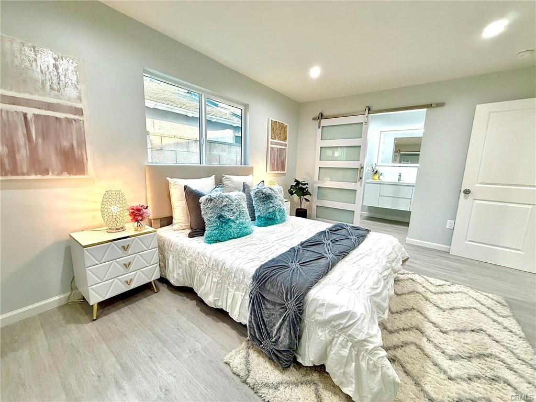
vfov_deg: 85.7
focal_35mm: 14
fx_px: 217
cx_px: 268
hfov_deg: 102.1
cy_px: 201
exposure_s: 1/120
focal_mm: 2.22
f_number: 2.2
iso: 160
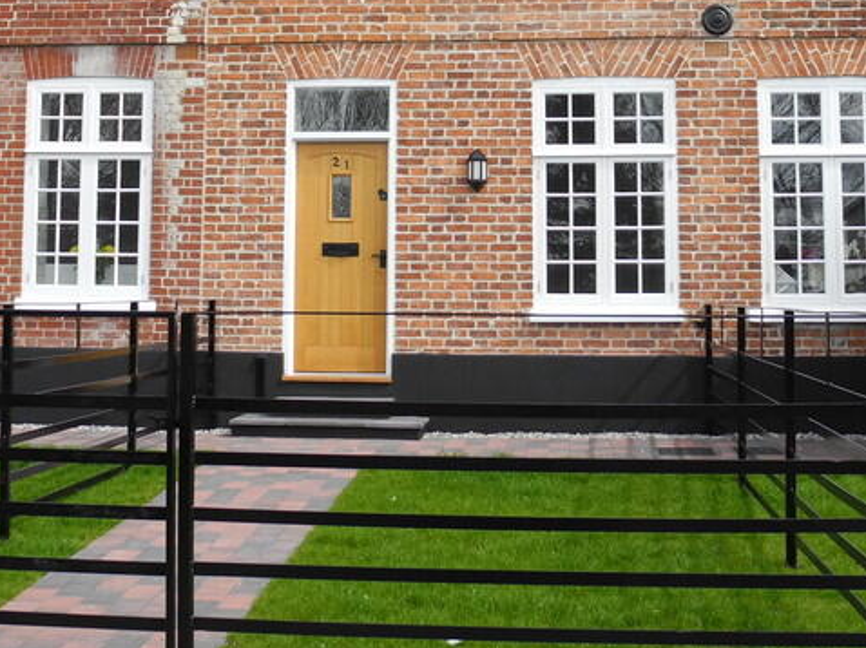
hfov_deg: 32.2
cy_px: 91
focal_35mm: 60
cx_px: 415
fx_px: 1500
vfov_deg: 23.9
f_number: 2.8
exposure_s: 1/673
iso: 100
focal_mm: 6
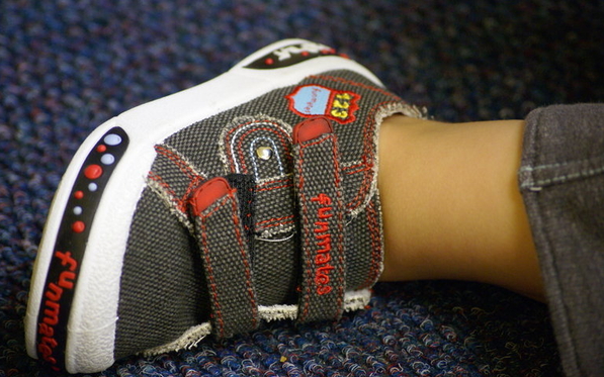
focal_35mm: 231
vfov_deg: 5.7
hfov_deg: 9.1
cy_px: 190
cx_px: 301
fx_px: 3802
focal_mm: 150
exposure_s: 1/25
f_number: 4.5
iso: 400
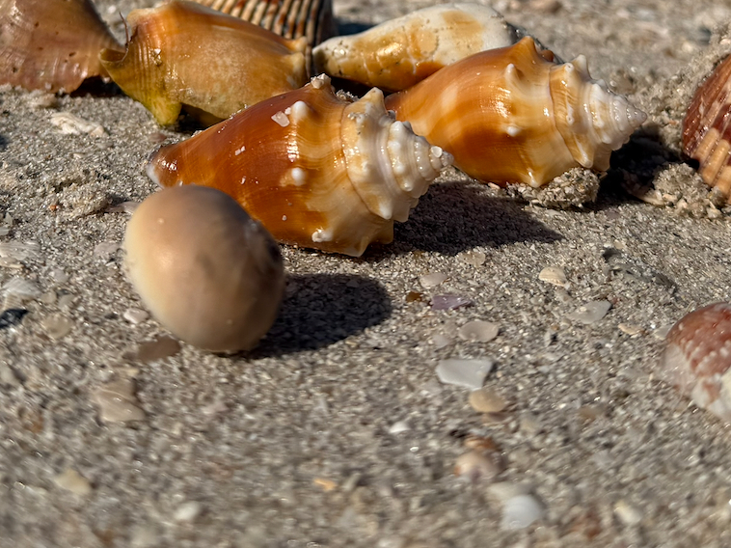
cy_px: -72
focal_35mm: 57
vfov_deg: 23.8
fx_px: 1203
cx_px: 305
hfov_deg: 33.7
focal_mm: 6.76
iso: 80
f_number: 1.78
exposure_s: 1/10309
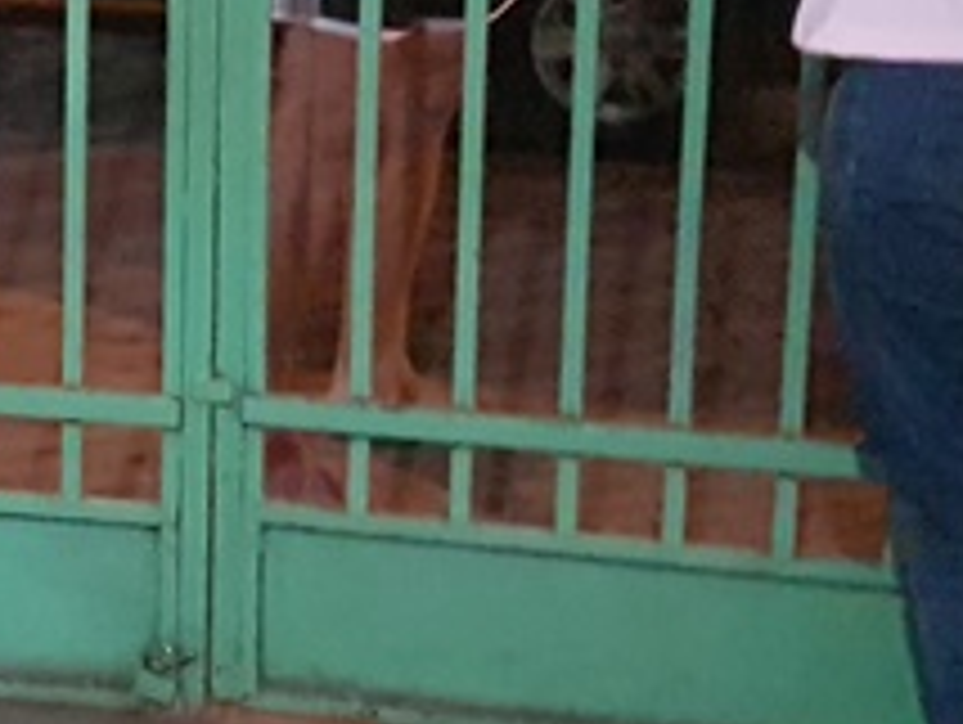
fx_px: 2702
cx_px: -270
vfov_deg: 15.1
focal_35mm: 97
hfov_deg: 18.8
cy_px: 108
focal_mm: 4.2
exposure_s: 1/17
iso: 1600
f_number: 1.7
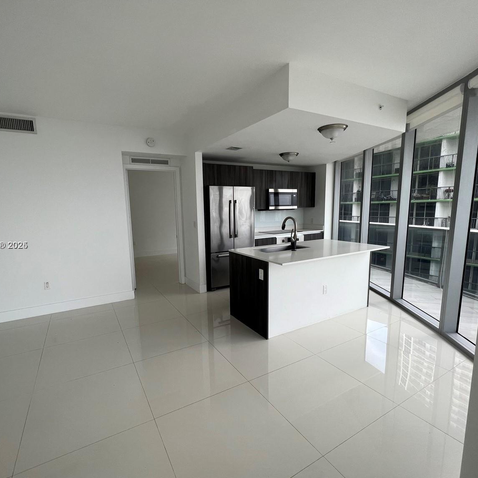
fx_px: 250
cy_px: 246
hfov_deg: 87.4
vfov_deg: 87.4
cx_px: 227
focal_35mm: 16
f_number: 1.8
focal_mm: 1.57
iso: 50
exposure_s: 1/99
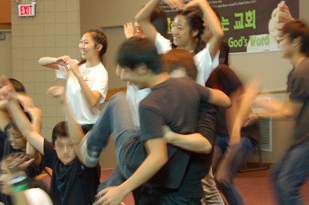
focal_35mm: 87
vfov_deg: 15.7
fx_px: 746
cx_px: 104
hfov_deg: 23.3
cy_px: 107
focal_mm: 40
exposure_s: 1/8
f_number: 5
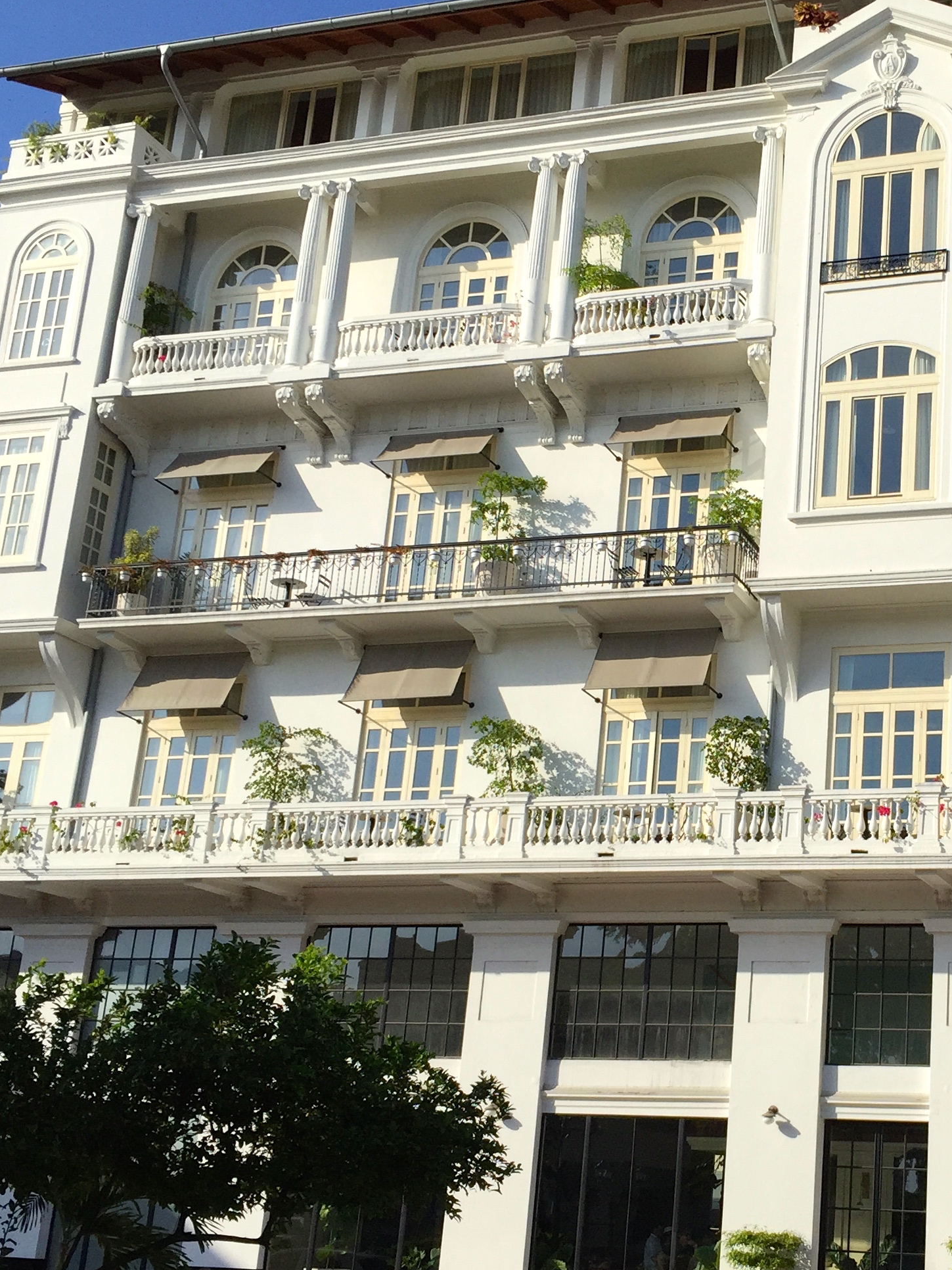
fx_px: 1797
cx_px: 830
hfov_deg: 28.7
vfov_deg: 38.9
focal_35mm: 49
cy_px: 692
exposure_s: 1/3597
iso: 32
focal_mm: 4.15
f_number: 2.2
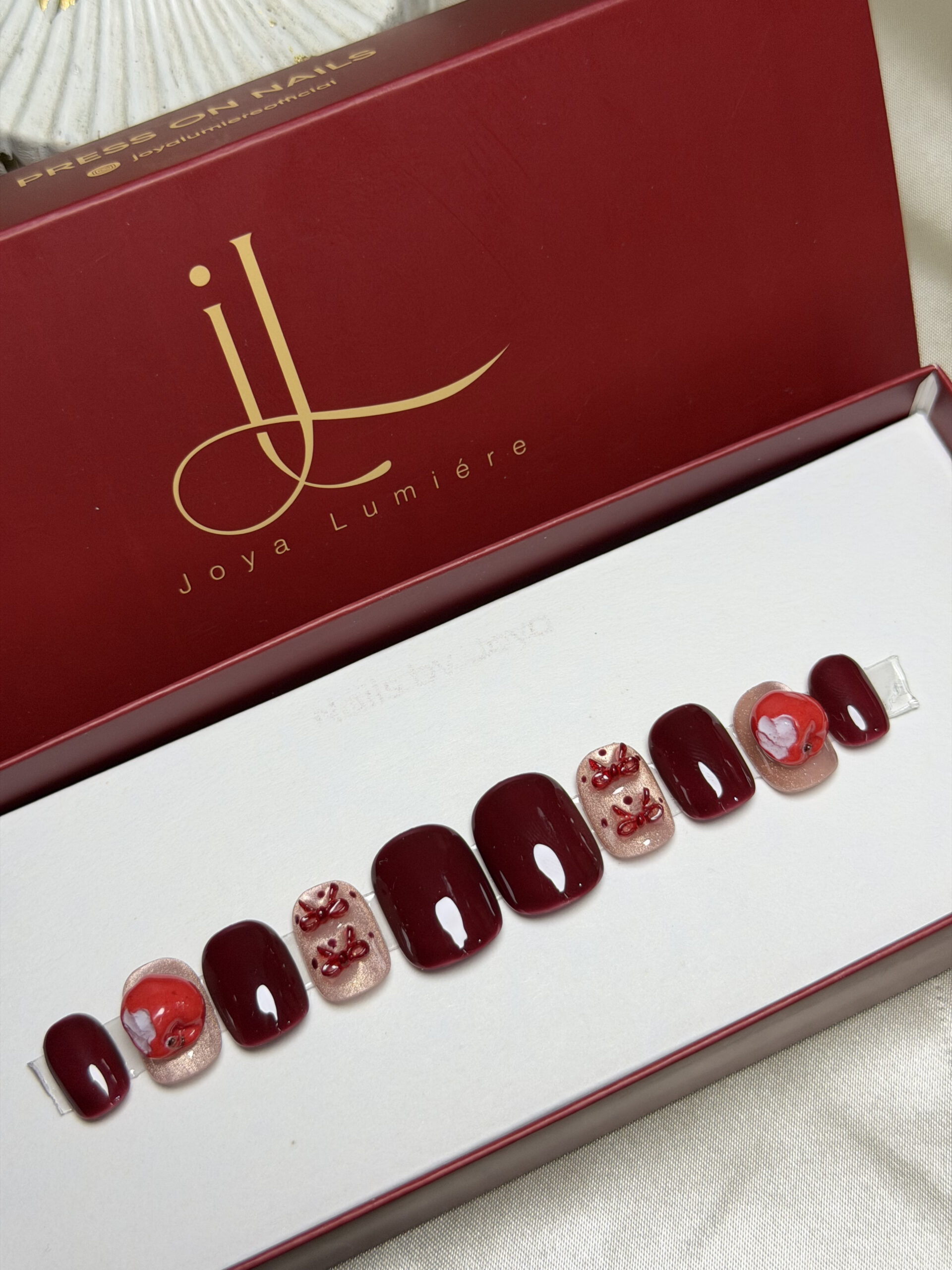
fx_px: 1760
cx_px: 476
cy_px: 635
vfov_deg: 39.7
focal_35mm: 48
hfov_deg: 30.3
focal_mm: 6.76
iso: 50
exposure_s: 1/50
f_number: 1.78
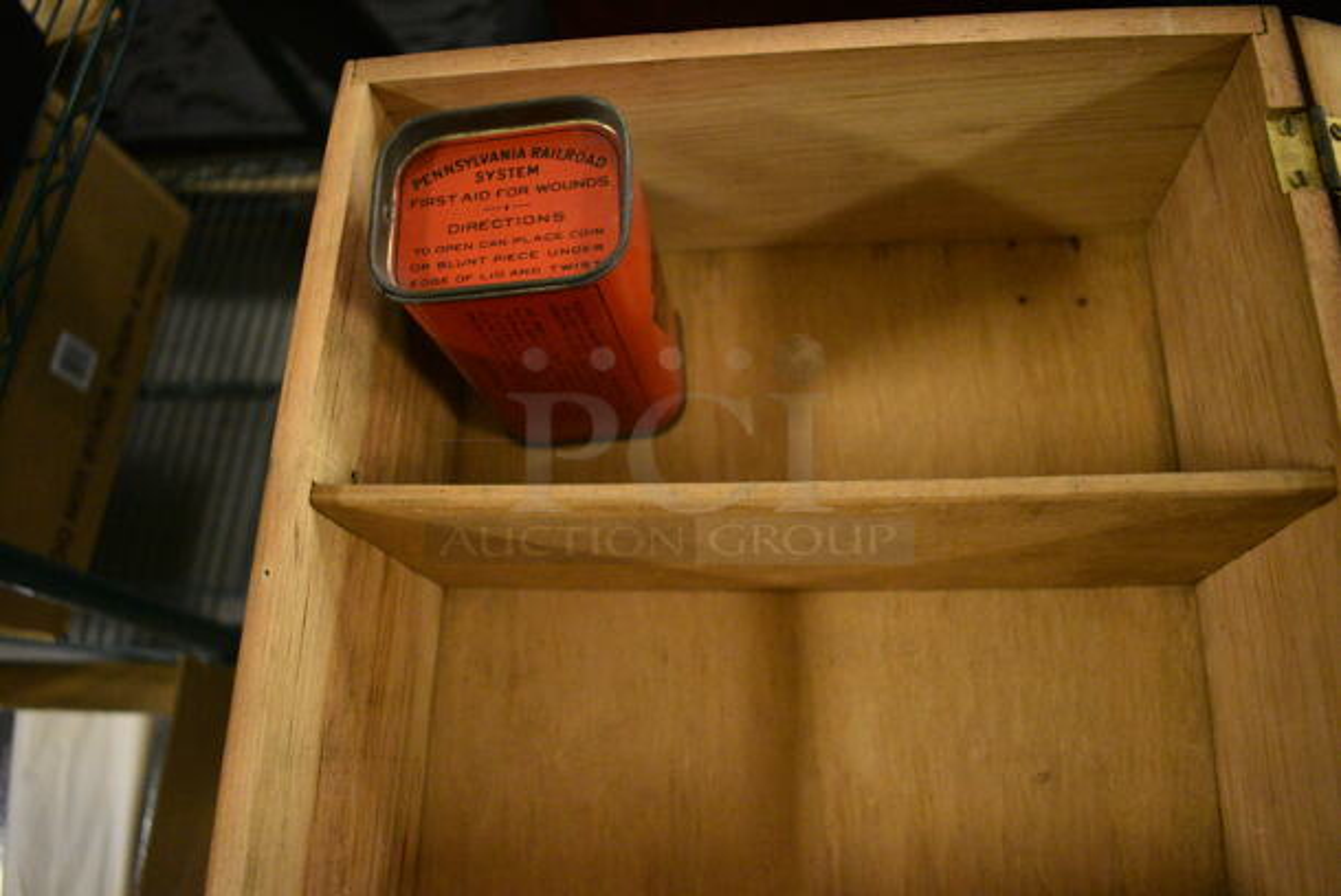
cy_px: 448
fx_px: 1007
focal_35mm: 27
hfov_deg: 67.3
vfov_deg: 48.0
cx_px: 670
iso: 4500
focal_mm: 18
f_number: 3.5
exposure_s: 1/125
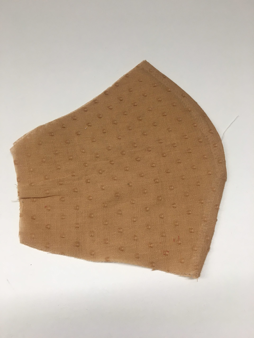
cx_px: 127
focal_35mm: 29
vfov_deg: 61.7
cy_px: 169
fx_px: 284
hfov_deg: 48.2
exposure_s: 1/33
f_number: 2.2
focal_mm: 4.15
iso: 32
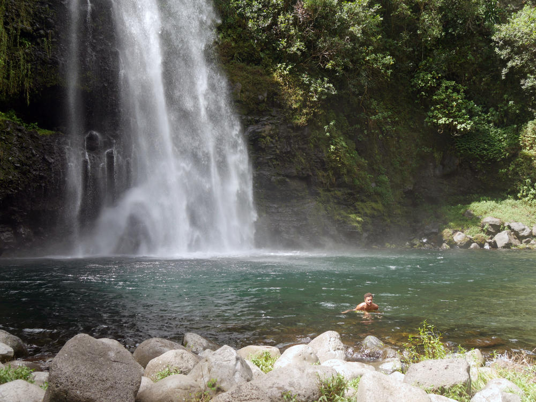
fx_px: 588
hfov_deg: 49.0
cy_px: 201
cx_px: 268
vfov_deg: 37.7
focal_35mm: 38
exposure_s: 1/200
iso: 200
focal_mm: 19
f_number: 5
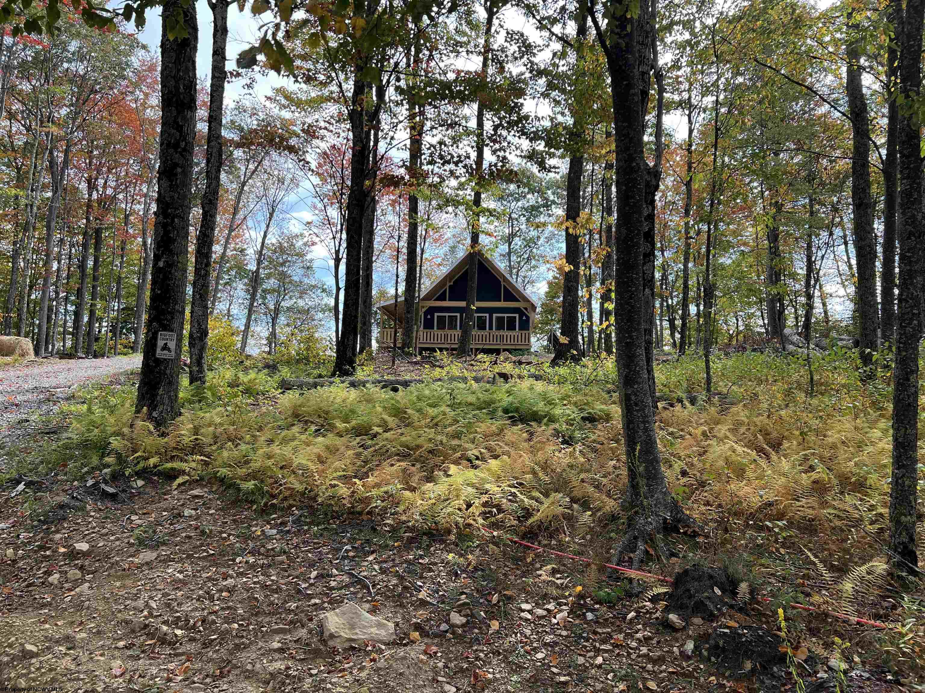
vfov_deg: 53.1
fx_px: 695
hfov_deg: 67.3
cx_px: 462
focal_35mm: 26
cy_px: 346
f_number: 1.5
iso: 50
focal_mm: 5.7
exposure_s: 1/1068
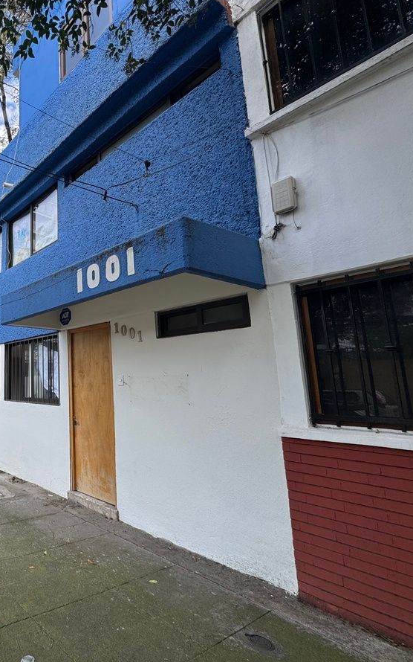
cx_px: -1
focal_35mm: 20
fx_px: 360
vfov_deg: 85.1
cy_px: 331
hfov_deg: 48.8
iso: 40
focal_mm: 2.22
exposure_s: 1/392
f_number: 2.2
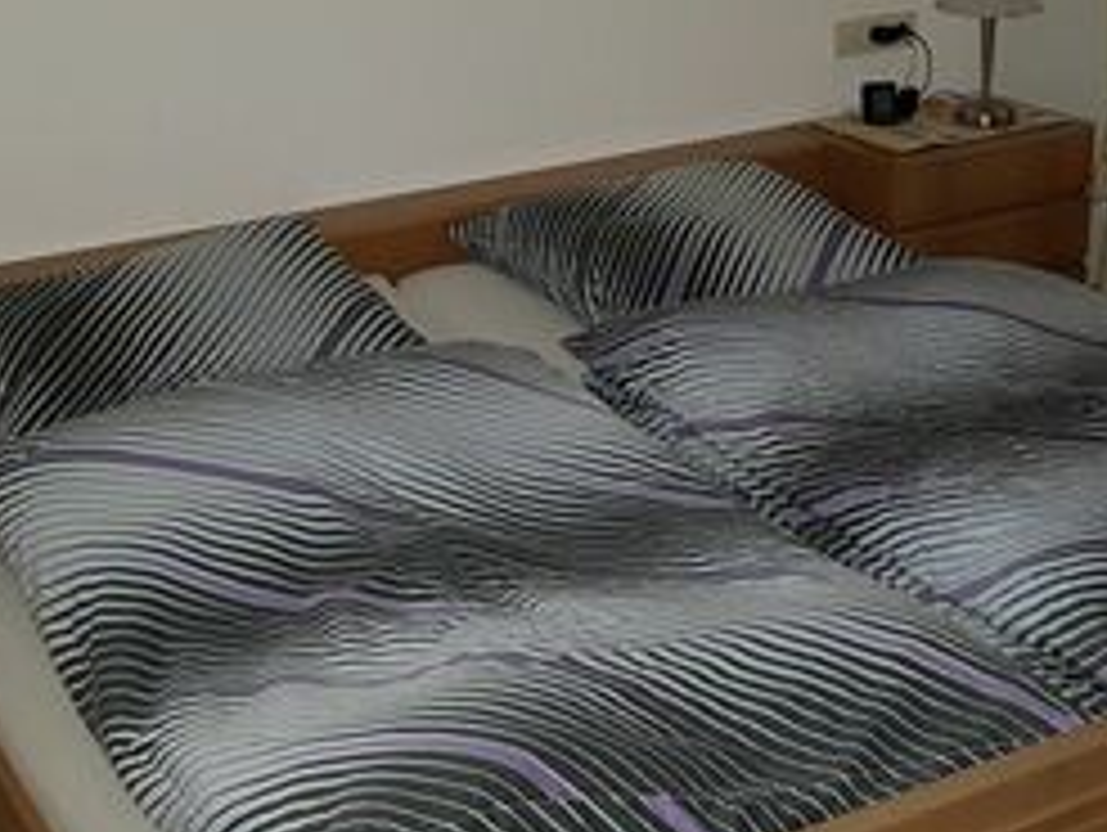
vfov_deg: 23.6
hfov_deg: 31.1
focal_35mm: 62
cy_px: 297
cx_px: 637
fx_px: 1985
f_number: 1.7
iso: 125
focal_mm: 4.2
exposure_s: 1/10
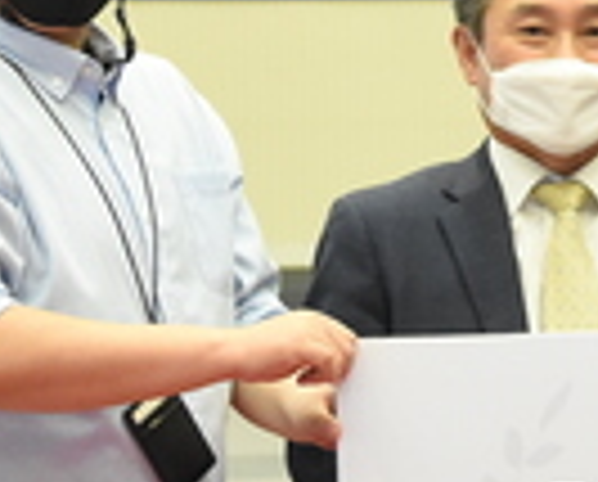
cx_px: 942
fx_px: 3831
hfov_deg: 8.7
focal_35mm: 216
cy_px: 142
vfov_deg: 7.2
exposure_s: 1/125
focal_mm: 32
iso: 2200
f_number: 3.5
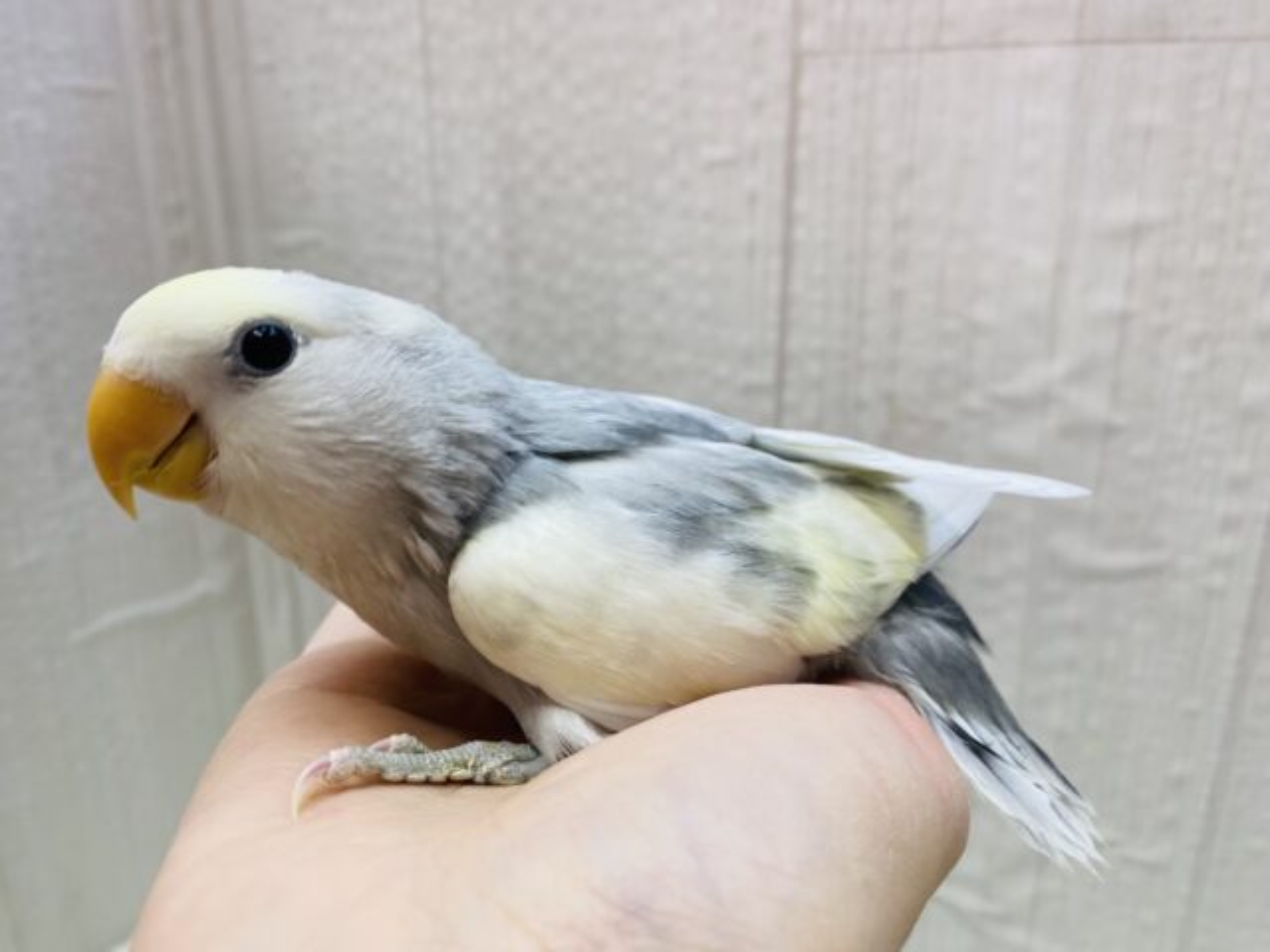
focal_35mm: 25
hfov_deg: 69.4
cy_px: 476
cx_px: 635
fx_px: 917
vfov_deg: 54.9
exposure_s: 1/100
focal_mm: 4.25
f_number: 1.8
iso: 64
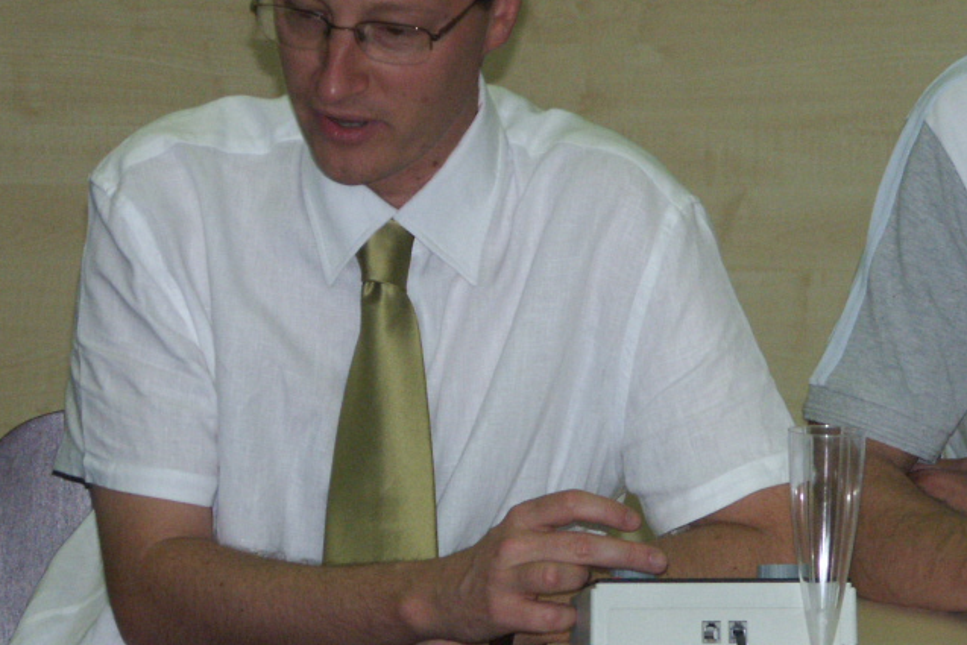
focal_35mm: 257
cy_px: 378
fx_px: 6904
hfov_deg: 8.0
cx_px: 861
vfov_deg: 5.3
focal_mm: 31.29
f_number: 3.5
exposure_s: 1/125
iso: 200
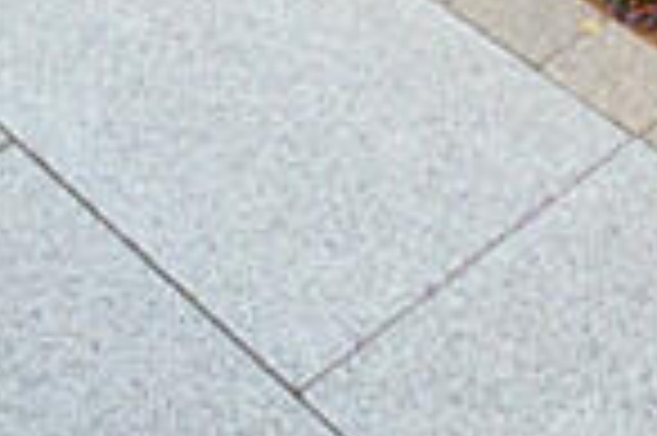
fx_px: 1914
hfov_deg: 18.9
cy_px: -1081
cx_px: 0
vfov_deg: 8.9
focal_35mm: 105
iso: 200
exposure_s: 1/60
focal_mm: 10
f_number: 10
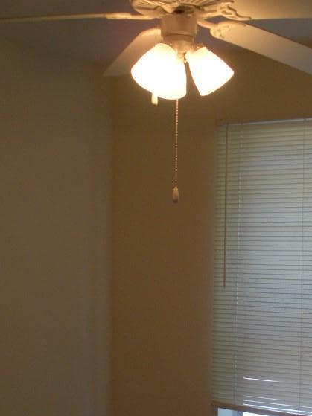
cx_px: 249
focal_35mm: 66
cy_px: 345
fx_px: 793
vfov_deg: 28.6
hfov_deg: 22.0
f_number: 3.5
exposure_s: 1/57.1
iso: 182
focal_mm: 6.3
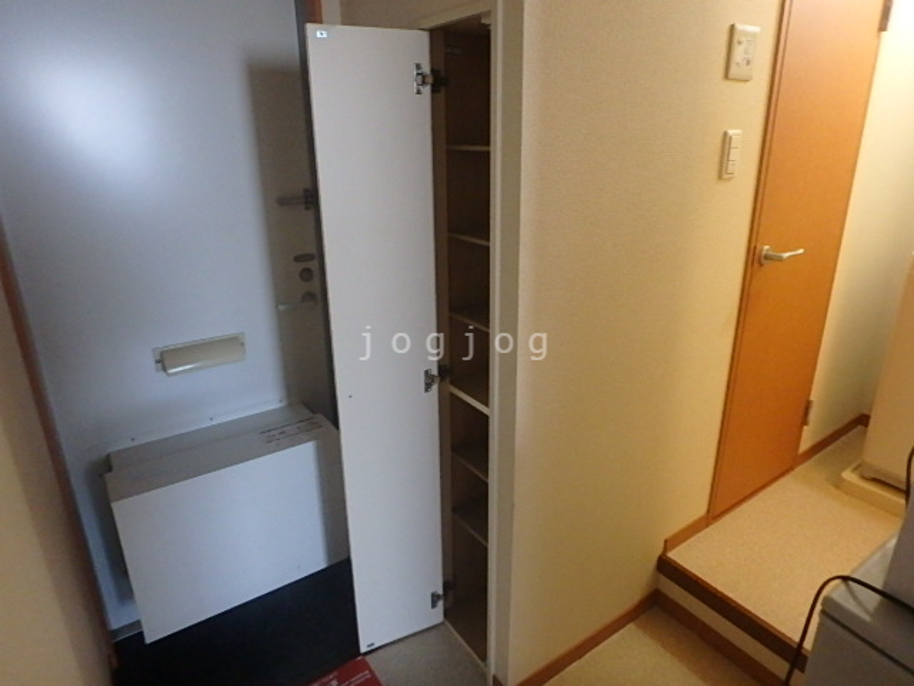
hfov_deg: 79.0
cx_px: 457
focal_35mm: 21
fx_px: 554
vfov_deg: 63.4
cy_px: 343
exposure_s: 1/15
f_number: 3.5
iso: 800
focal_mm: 3.7
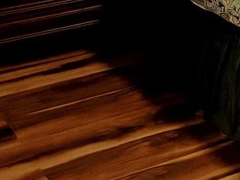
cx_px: 306
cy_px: -233
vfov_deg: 10.0
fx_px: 922
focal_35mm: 133
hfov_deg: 14.3
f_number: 1.6
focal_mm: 5.96
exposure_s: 1/60
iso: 500
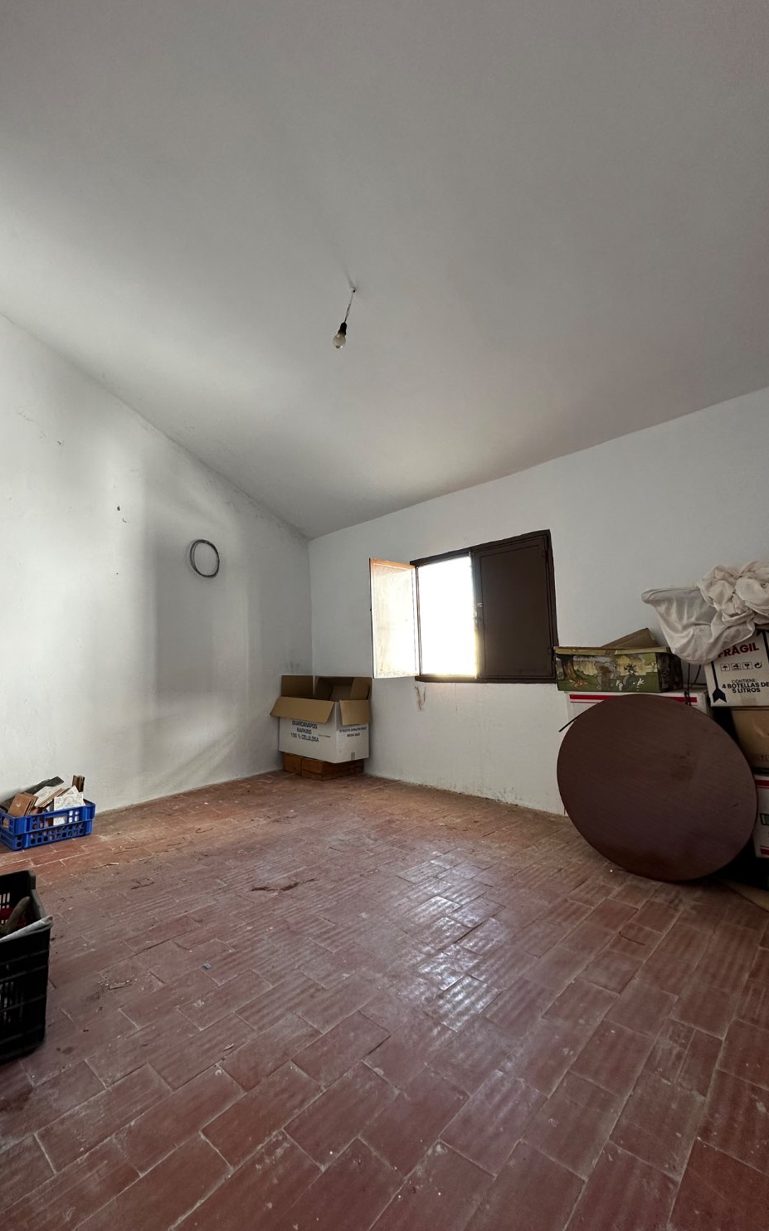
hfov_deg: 74.4
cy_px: 610
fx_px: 503
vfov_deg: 101.5
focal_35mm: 15
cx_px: 332
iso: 160
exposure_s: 1/99
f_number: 2.2
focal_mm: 2.22
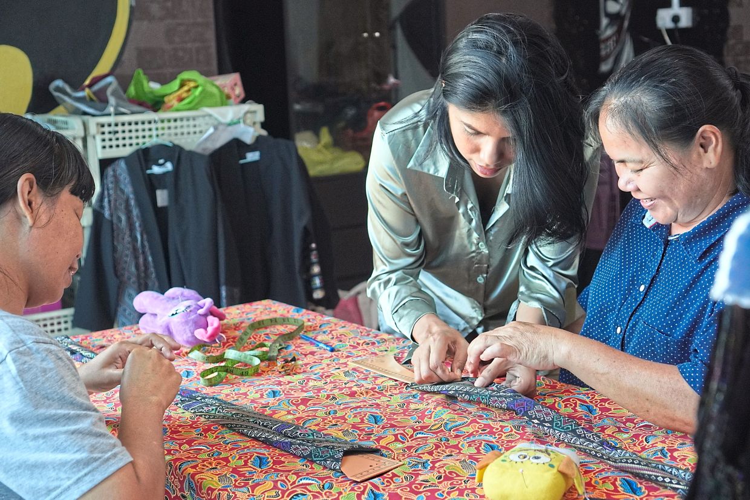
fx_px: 1093
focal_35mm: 52
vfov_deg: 25.7
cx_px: 375
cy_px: 250
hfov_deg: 37.9
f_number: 3.5
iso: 1250
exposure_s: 1/125
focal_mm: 35
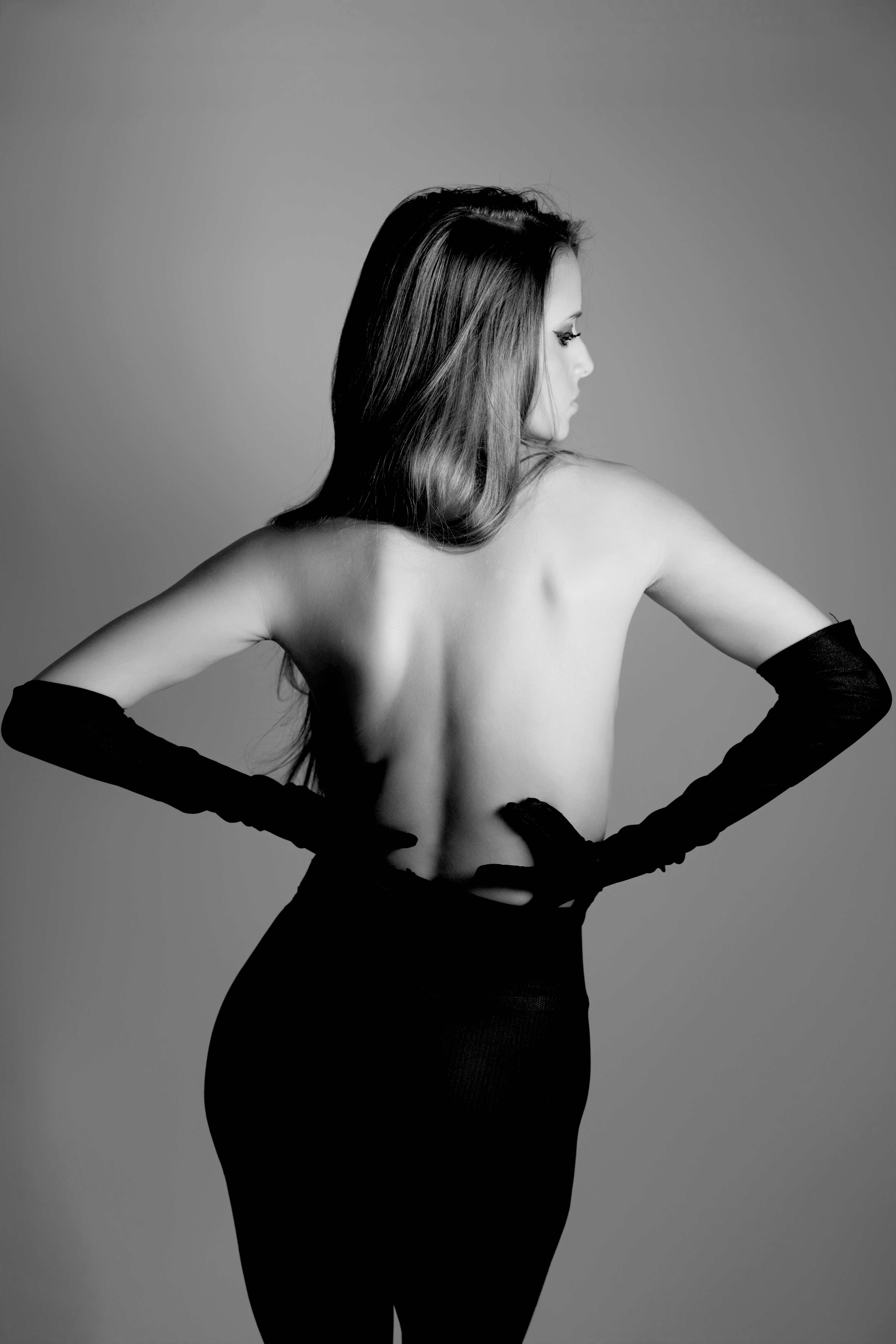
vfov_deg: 39.6
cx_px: 448
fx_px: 1867
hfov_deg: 27.0
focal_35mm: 50
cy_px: 672
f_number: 2.2
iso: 125
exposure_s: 1/125
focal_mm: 50
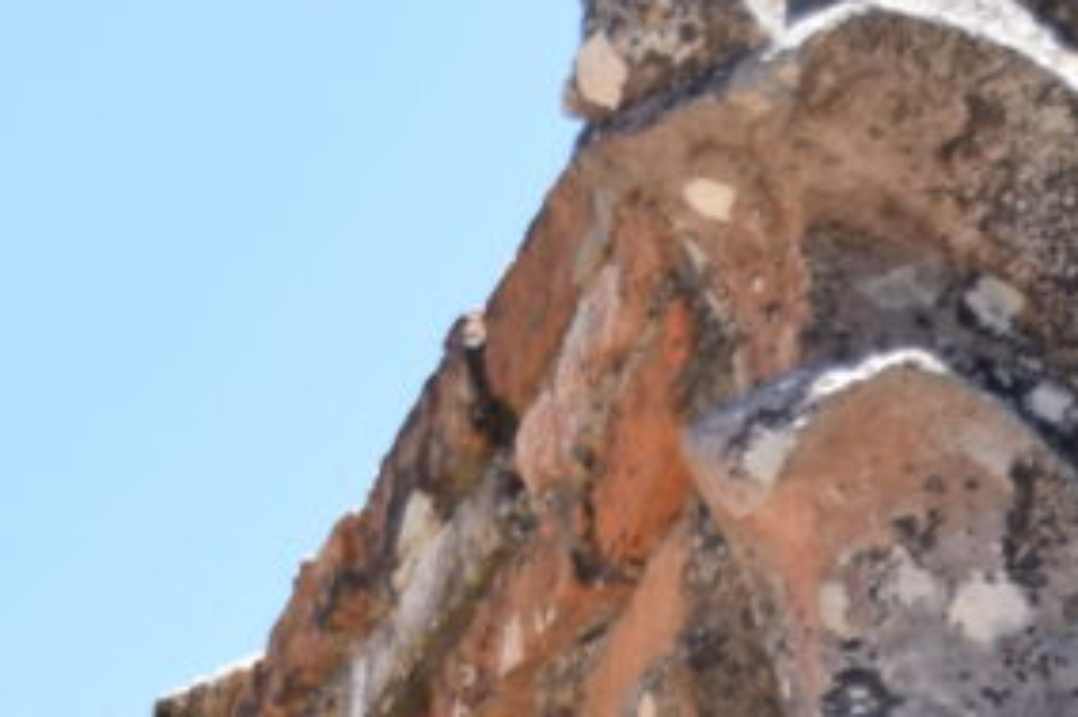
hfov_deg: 5.2
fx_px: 11761
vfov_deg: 3.5
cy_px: 808
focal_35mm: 393
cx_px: 1397
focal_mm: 62
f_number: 5
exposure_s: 1/125
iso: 100
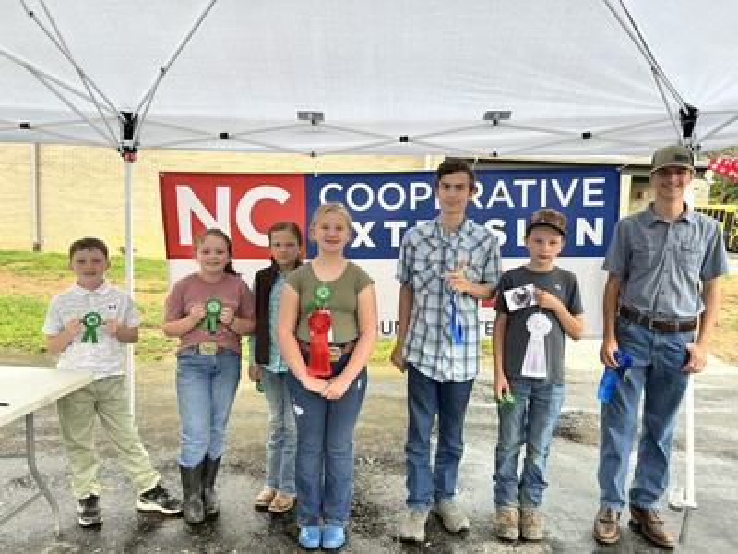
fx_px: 554
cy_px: 277
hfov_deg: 67.3
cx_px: 369
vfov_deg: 53.1
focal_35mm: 26
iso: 50
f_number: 1.5
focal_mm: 5.7
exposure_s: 1/347
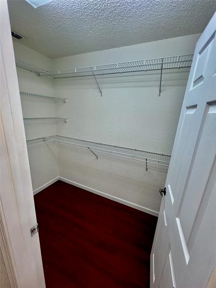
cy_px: 144
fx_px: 108
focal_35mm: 13
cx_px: 108
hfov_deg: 89.9
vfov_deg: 106.2
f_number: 1.8
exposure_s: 1/120
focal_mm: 1.57
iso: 64
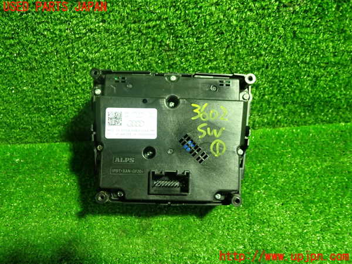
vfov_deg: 46.8
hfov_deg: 60.0
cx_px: 176
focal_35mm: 30
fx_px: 305
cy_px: 132
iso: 400
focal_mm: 5.4
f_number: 2.3
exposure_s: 1/30
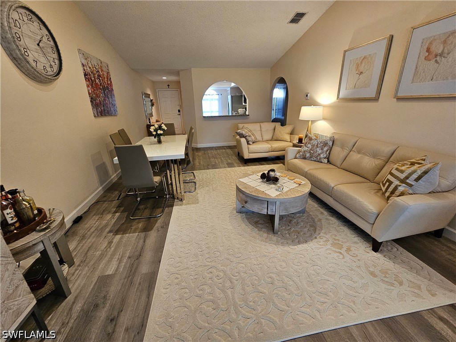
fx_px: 171
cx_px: 228
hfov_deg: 106.2
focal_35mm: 13
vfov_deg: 89.9
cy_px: 171
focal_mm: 2.2
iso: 250
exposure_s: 1/60
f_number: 2.2
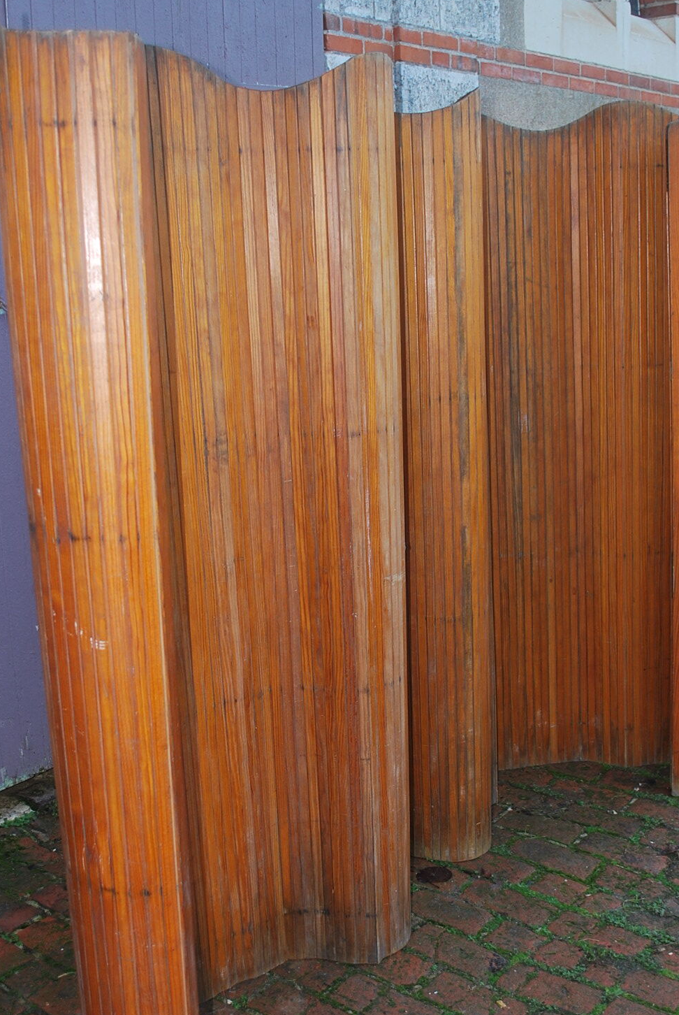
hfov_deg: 33.5
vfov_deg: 48.3
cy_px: 571
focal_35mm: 40
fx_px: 1128
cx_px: 349
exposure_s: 1/60
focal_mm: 20
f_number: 3.8
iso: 200
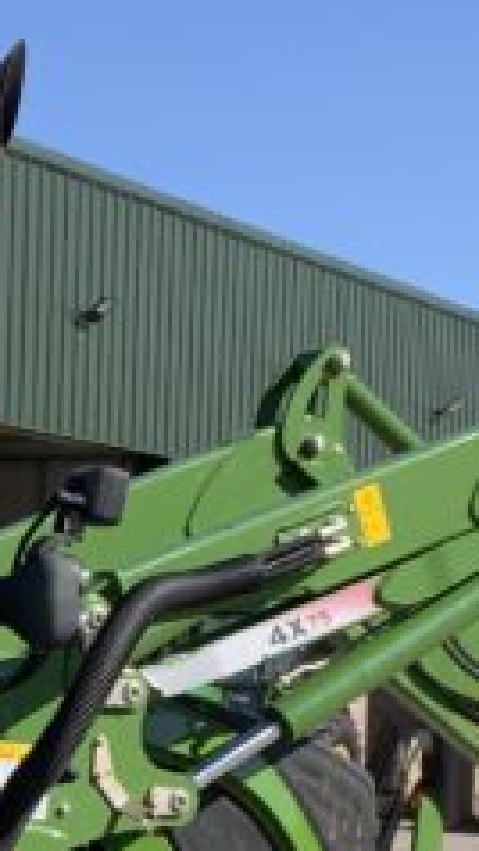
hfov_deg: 8.7
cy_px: 840
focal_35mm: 136
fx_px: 3069
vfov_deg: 15.5
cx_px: -214
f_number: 1.8
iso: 16
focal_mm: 3
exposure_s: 1/1168
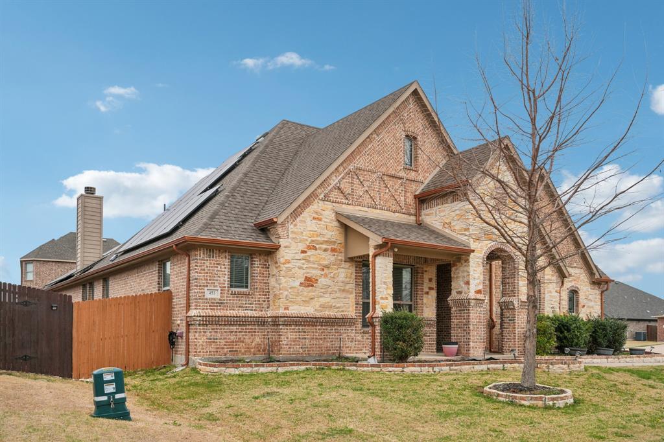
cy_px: 221
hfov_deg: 61.9
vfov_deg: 43.6
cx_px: 332
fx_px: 553
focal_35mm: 30
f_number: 8
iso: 100
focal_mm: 30
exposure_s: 1/160
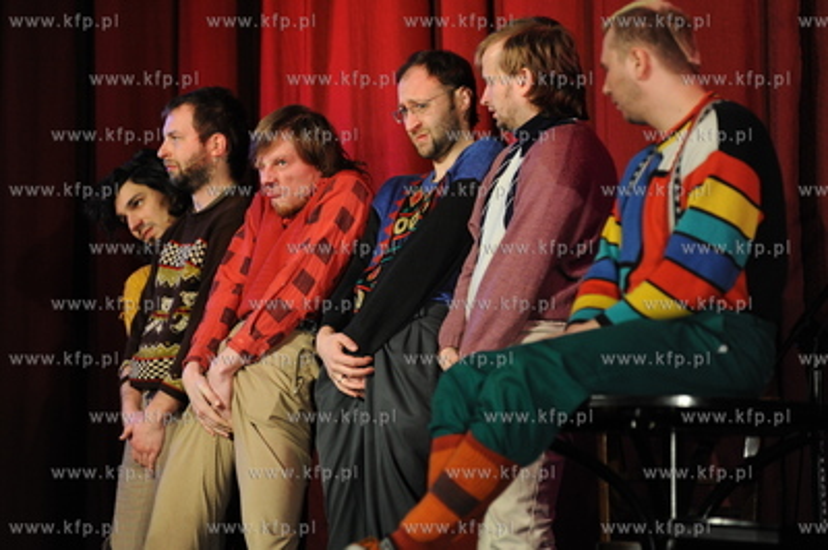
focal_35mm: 200
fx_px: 4596
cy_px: 275
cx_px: 414
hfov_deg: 10.3
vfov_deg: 6.9
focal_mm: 200
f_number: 4
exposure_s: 1/200
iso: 1600
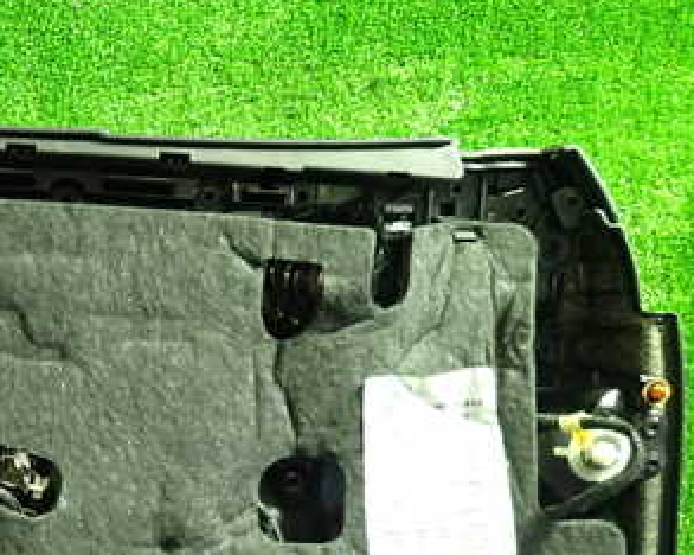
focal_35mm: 50
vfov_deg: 28.8
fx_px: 1026
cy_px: 522
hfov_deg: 34.5
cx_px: 24
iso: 800
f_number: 2
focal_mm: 4.5
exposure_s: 1/30
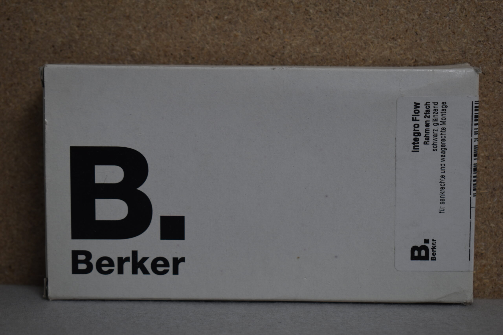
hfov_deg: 27.0
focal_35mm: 75
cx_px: 252
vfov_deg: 18.2
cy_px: 168
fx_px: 1048
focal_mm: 50
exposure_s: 1/125
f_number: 5.6
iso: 200
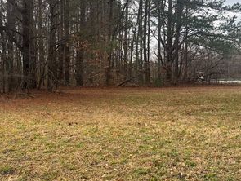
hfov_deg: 42.4
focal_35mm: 44
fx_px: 307
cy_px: 83
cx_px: 82
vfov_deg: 32.9
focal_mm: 5.96
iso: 50
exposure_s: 1/775
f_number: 1.6
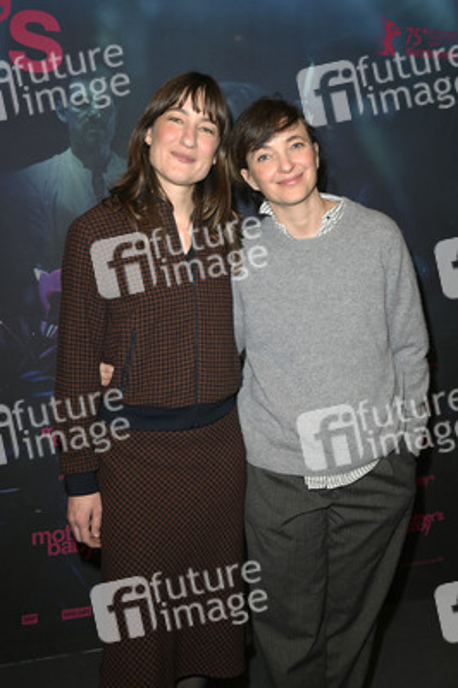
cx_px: 229
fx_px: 726
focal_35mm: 38
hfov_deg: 35.0
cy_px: 344
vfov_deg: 50.7
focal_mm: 38
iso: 1600
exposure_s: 1/250
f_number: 6.3
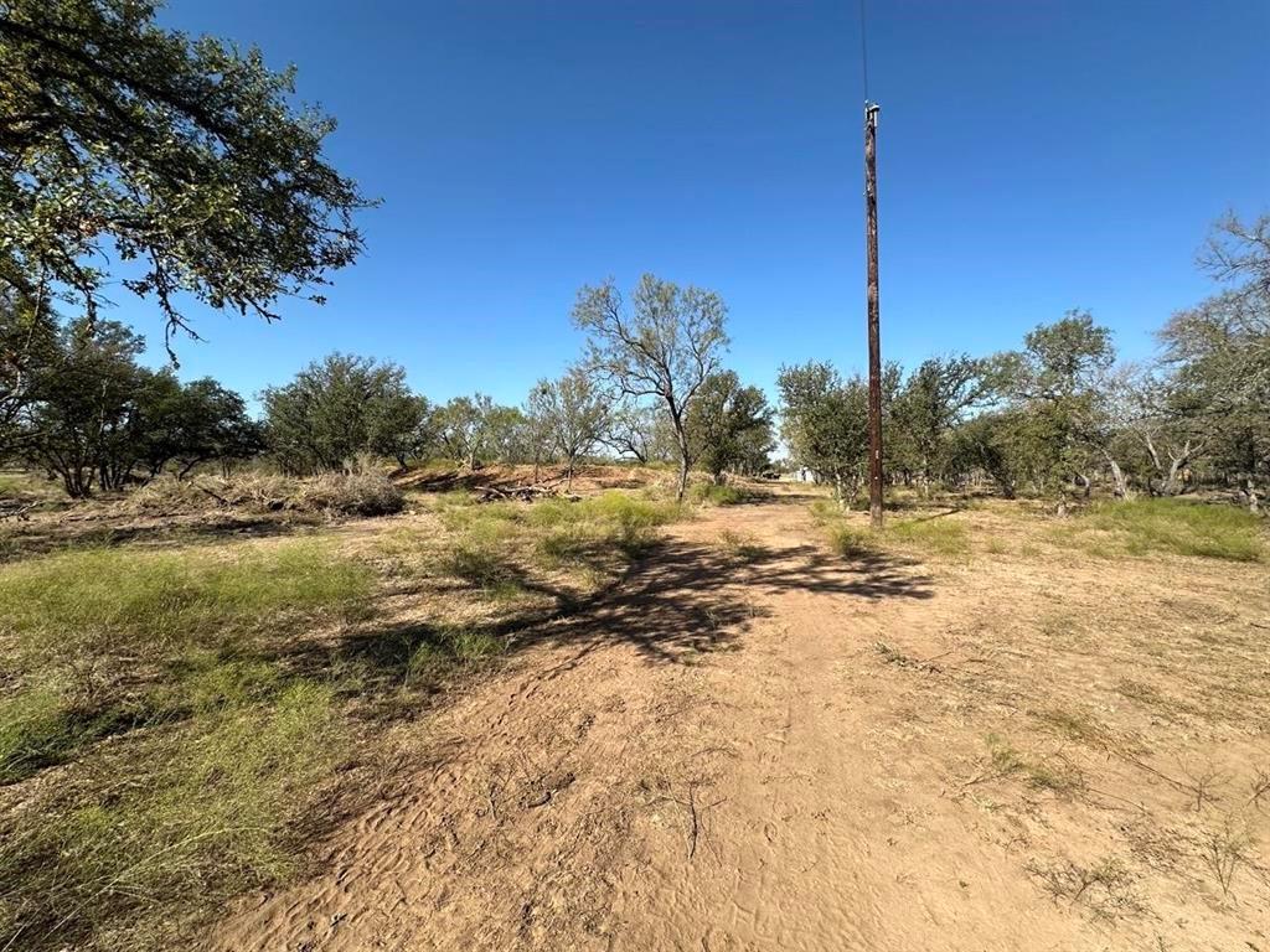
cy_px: 476
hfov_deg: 102.1
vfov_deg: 85.7
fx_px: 514
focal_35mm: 14
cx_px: 635
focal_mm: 2.22
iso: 40
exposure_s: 1/1473
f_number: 2.2
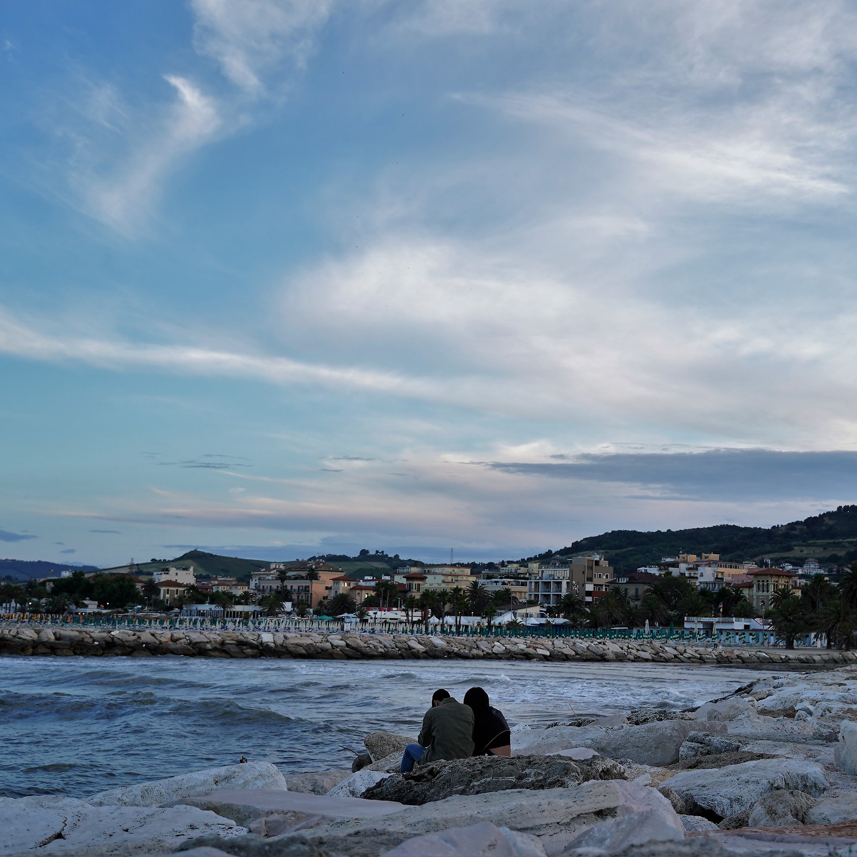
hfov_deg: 32.4
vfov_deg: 32.8
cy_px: 398
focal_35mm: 52
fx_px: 1457
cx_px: 603
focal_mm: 38
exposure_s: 1/500
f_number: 2.8
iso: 160
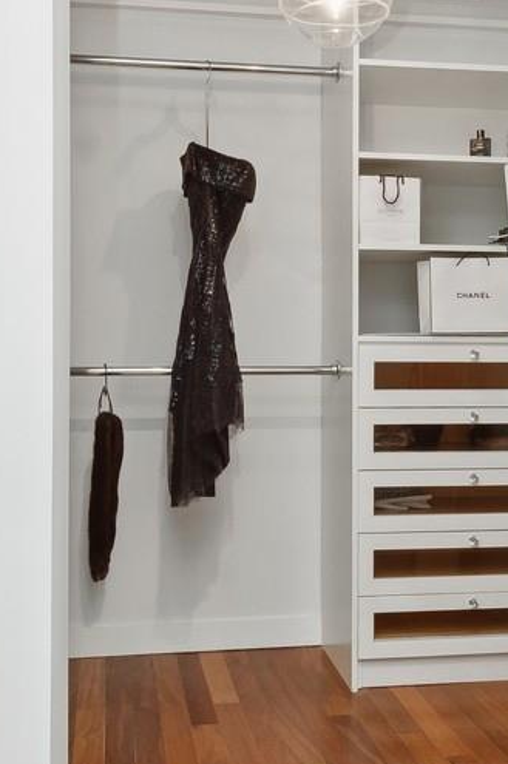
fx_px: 848
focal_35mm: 40
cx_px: 247
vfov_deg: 48.5
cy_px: 352
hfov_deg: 33.3
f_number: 7.1
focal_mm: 12
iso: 200
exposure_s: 1/40
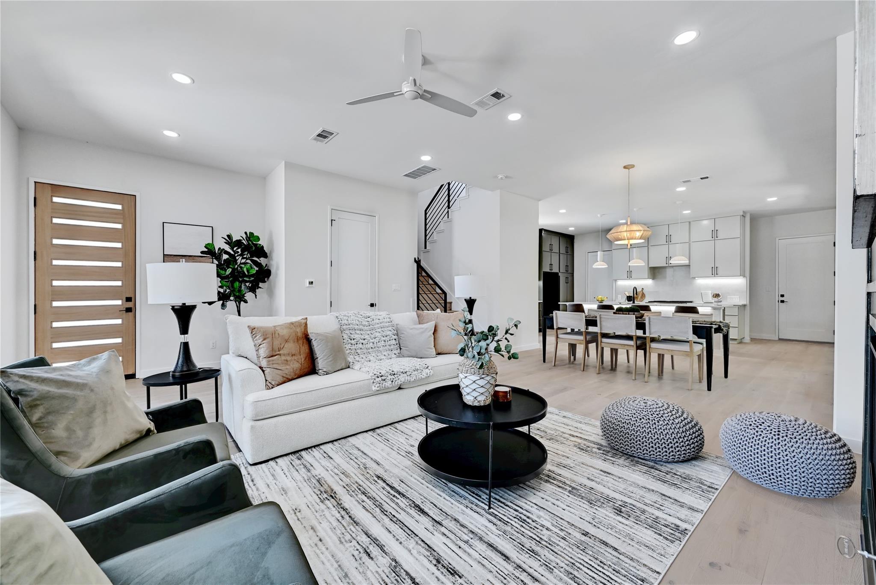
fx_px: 341
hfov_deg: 104.2
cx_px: 438
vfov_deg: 81.2
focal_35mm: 14
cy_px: 292
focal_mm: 14
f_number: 10
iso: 400
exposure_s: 1/6
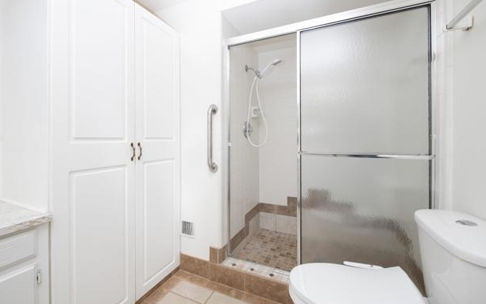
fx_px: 199
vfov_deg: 74.7
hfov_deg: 101.4
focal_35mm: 15
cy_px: 138
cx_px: 239
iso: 320
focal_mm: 14
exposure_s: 1/200
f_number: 7.1
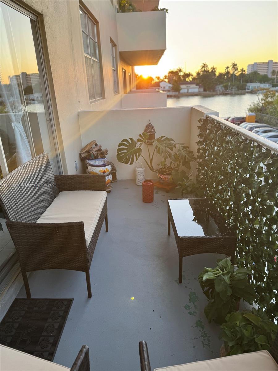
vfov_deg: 71.6
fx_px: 257
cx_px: 139
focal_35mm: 24
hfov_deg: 56.8
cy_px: 186
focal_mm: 6.76
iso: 64
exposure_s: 1/121
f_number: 1.78
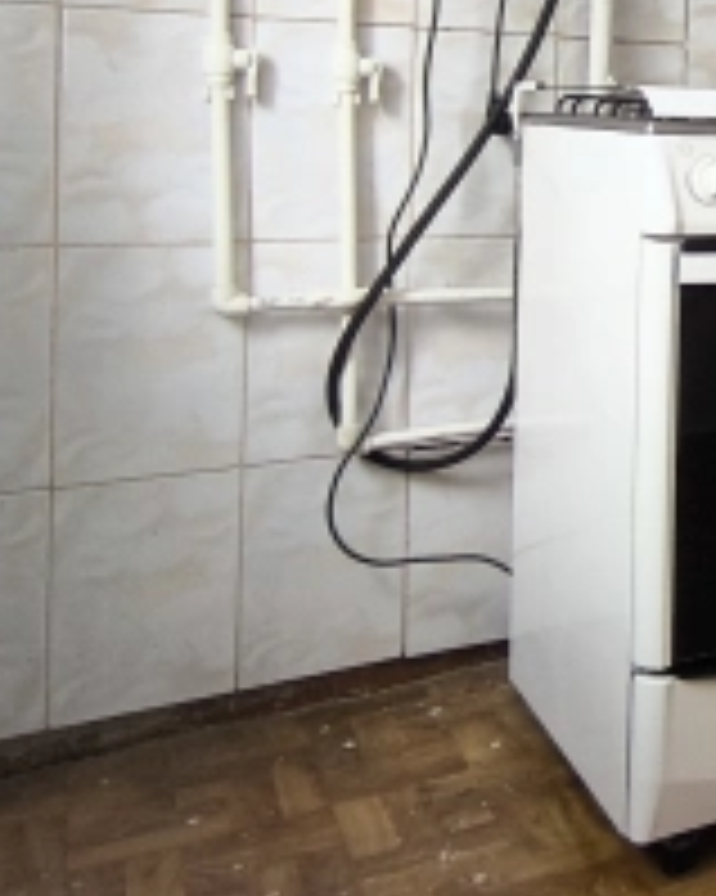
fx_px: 1299
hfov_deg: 24.7
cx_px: 1040
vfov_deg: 36.3
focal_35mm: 49
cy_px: 131
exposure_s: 1/50
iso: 80
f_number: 2.2
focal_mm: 1.65
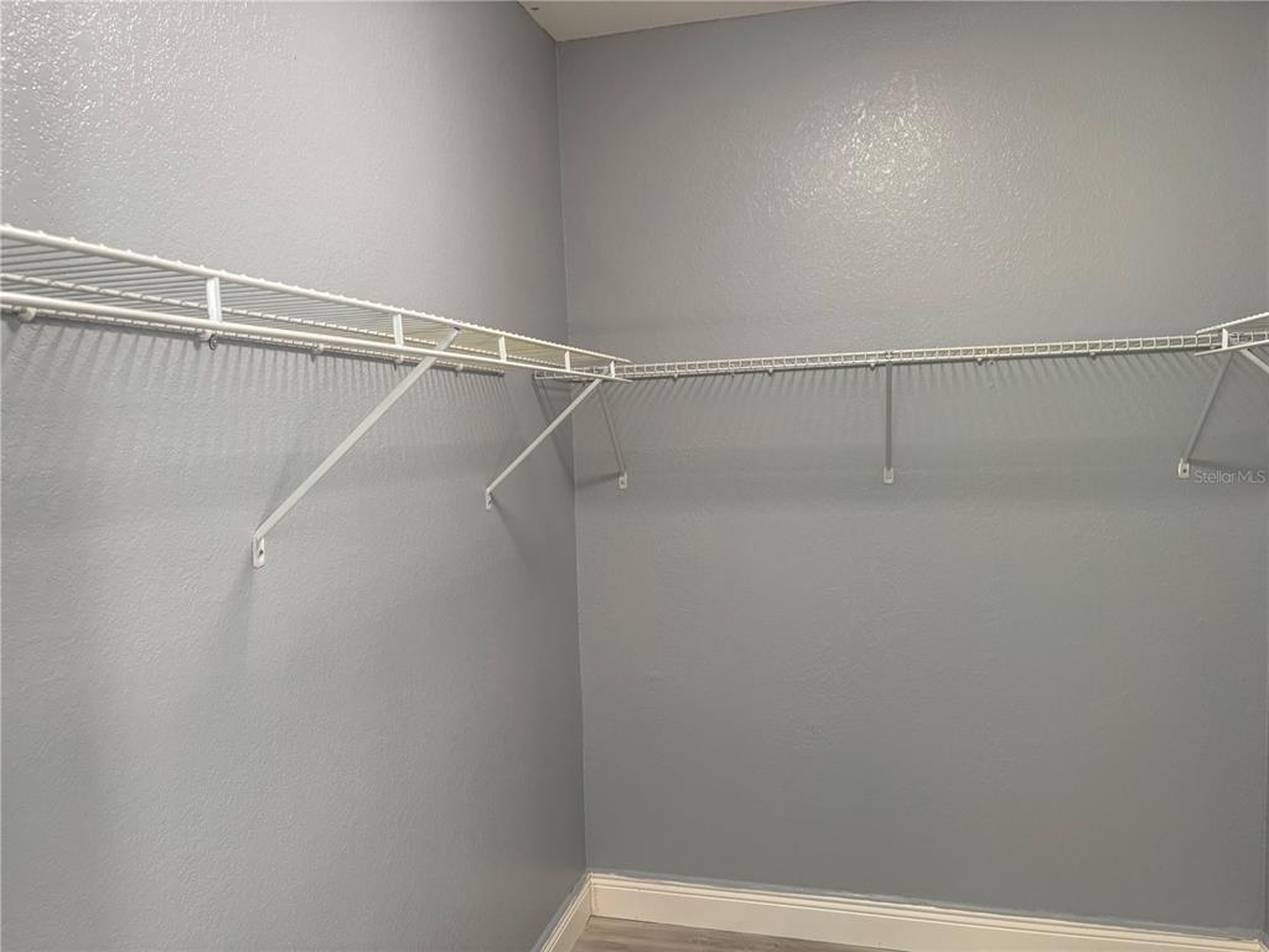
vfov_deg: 53.1
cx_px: 634
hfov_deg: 67.3
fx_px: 953
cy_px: 476
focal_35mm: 26
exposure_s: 1/87
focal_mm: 5.96
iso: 125
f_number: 1.6
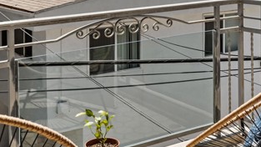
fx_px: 519
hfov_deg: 28.2
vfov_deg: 15.2
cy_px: -56
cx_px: 151
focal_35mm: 75
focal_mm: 35
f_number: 9
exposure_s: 1/2500
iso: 800
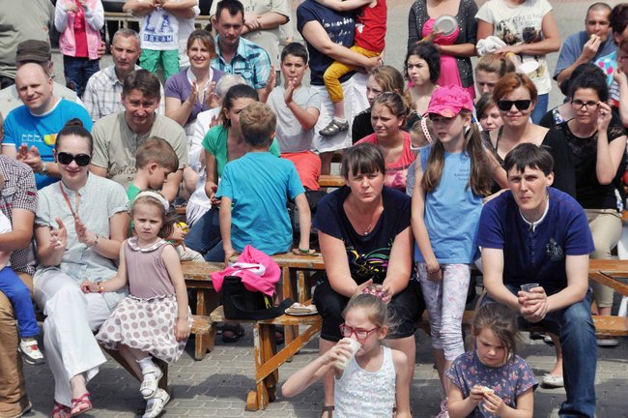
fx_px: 2091
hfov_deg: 17.1
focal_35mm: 120
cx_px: 314
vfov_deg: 11.4
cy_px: 209
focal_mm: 80
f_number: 14
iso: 500
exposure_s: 1/1250
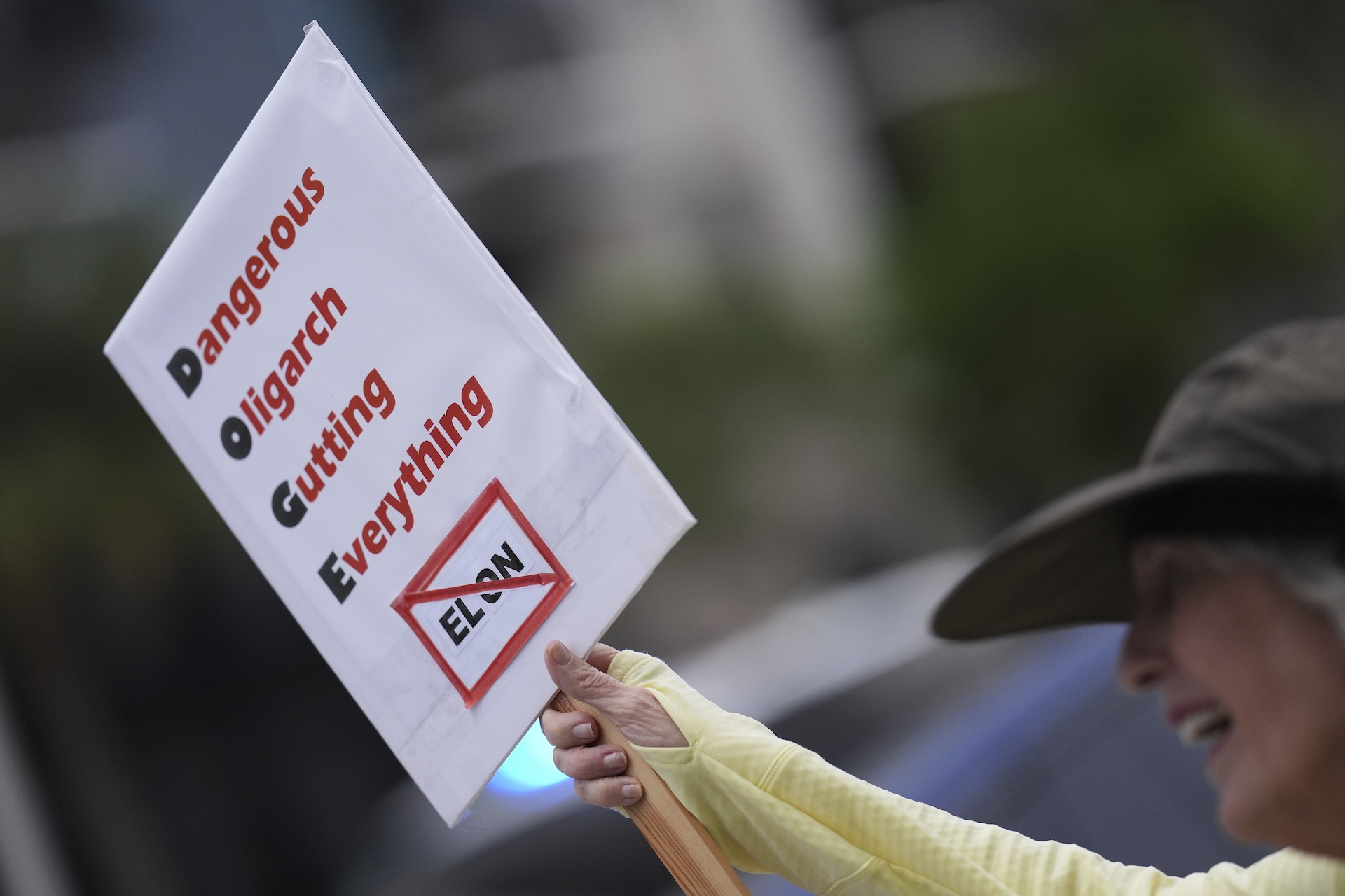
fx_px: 5043
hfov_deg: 15.2
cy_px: 448
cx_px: 672
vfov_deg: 10.2
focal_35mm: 135
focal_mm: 135
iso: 800
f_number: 1.8
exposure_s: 1/40000
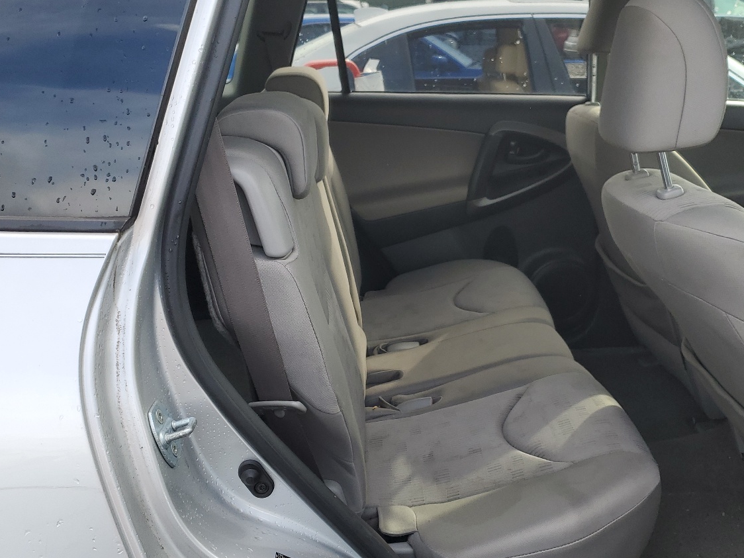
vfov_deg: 38.7
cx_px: 435
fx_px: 795
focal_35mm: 37
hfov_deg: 49.9
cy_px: 277
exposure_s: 1/500
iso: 50
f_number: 1.5
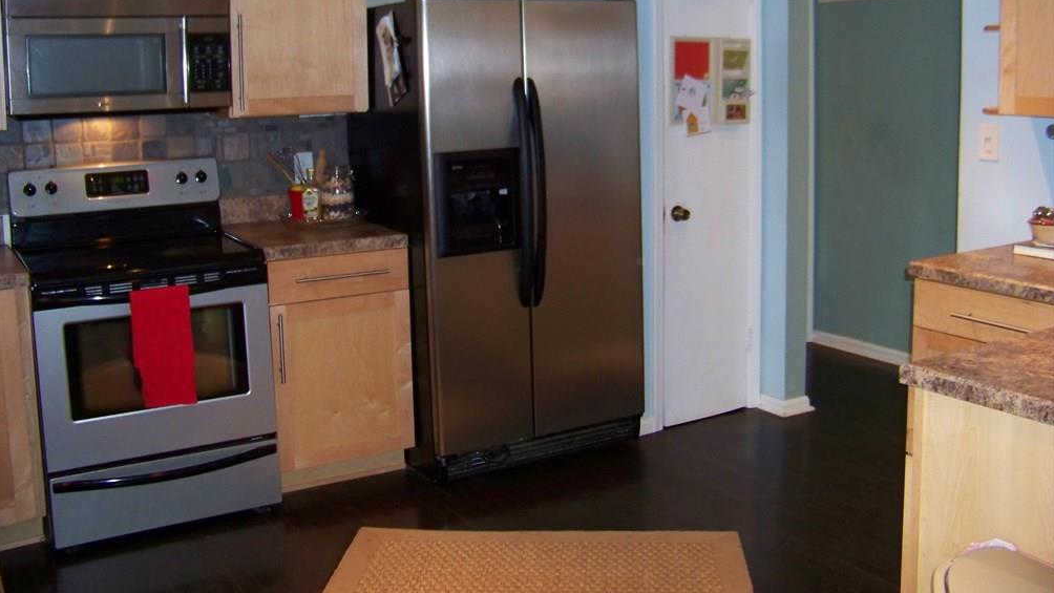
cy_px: 215
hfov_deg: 50.5
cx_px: 519
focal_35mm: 40
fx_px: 1118
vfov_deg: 29.6
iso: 200
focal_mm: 5.85
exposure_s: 1/30
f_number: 2.8
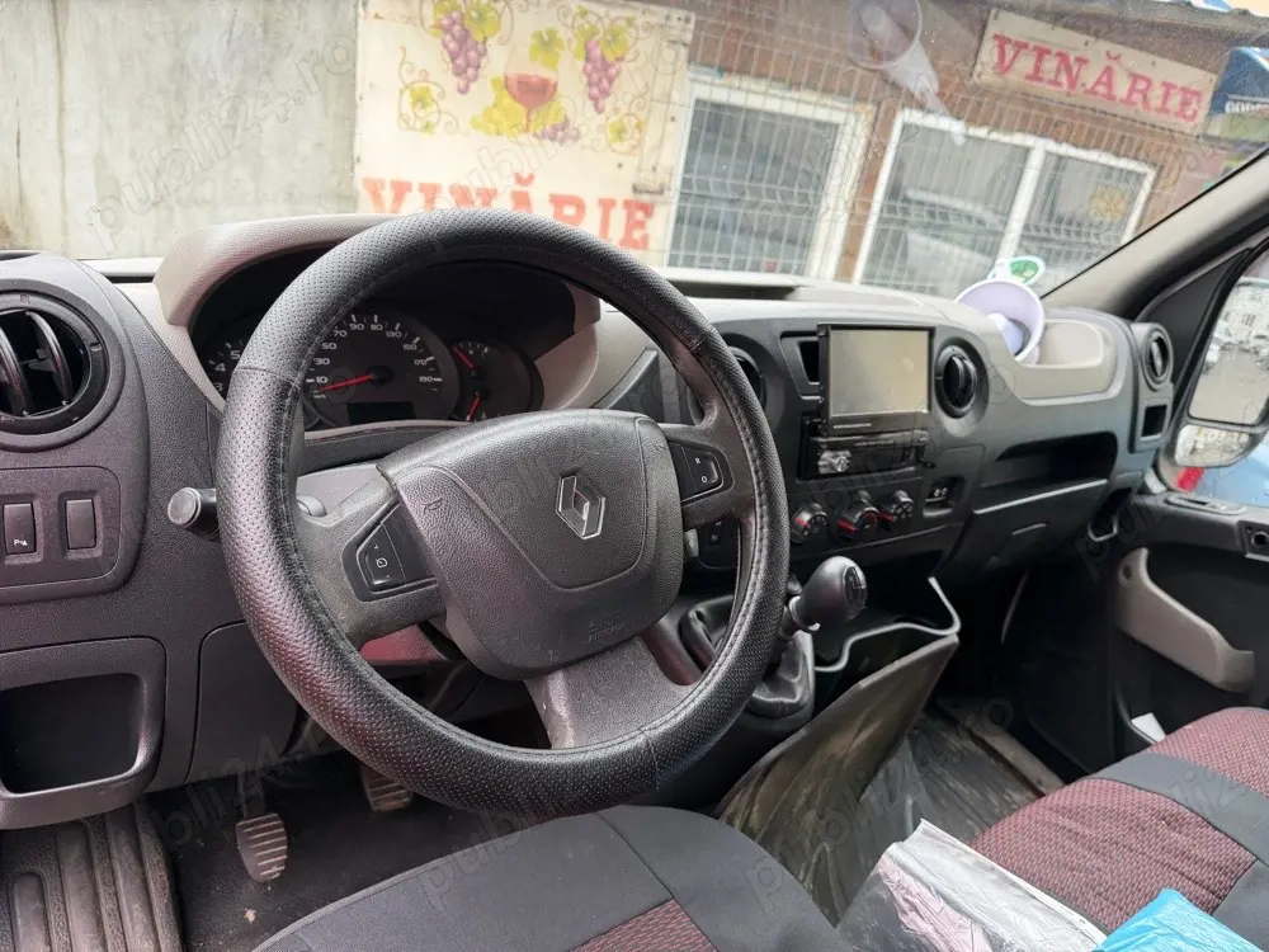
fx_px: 880
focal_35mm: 24
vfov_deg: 56.8
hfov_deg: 71.6
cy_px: 476
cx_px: 634
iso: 160
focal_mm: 6.76
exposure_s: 1/121
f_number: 1.78
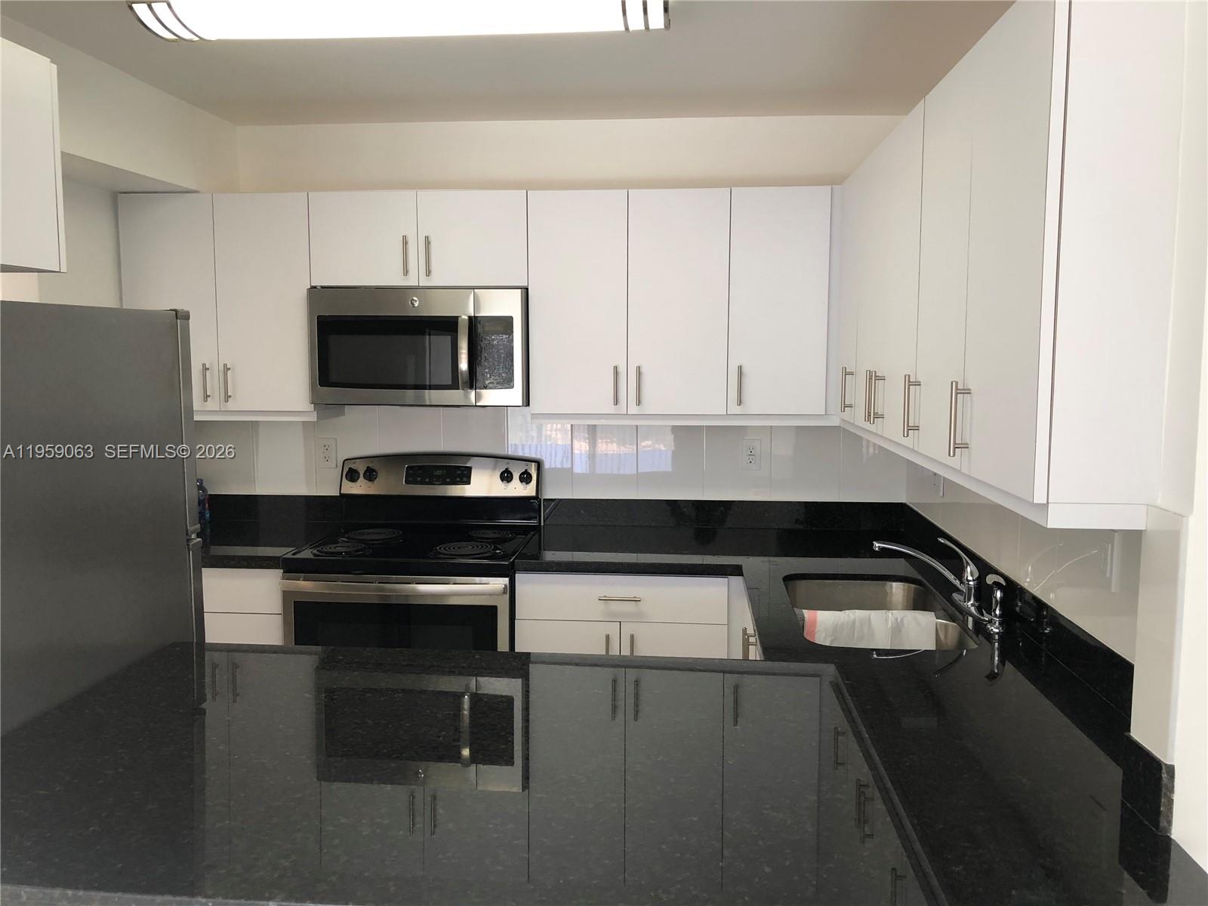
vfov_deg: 49.7
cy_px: 453
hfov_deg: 63.4
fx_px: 977
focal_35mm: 28
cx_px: 604
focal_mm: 3.99
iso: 25
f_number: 1.8
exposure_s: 1/30
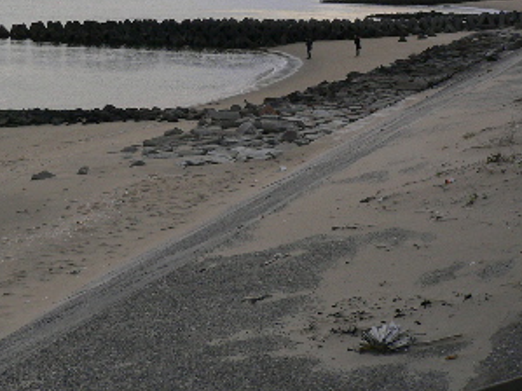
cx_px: 119
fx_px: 1131
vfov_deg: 19.2
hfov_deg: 25.6
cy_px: 33
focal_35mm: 75
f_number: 2.8
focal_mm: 5.8
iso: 80
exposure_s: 1/400
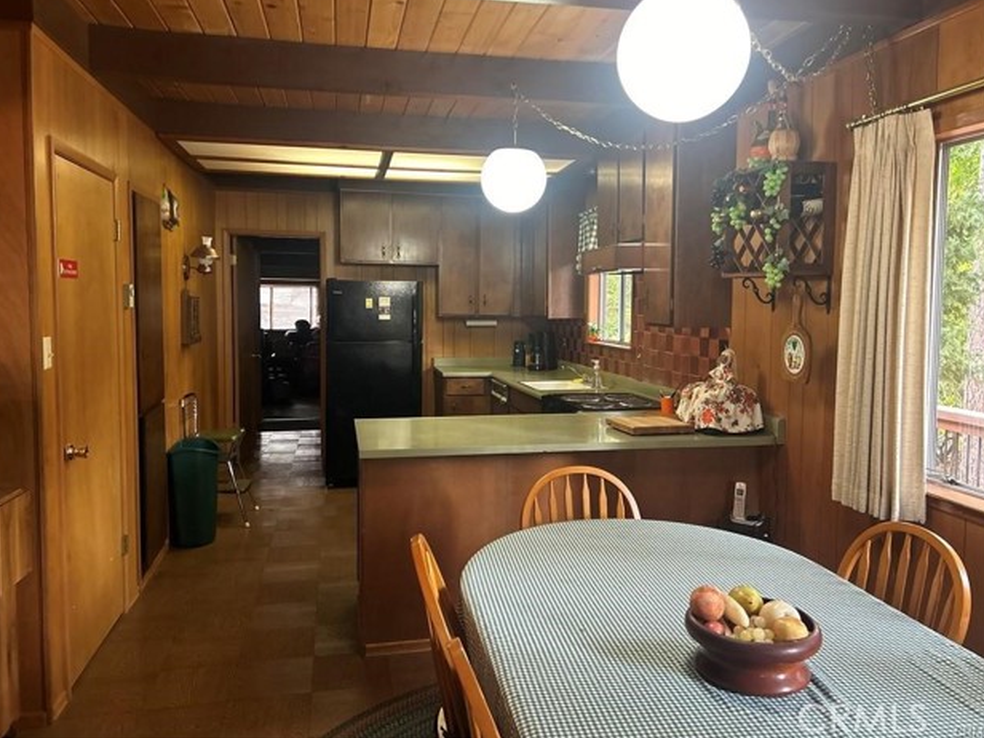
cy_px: 358
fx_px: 768
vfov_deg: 51.3
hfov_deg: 65.3
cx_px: 494
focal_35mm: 27
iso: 320
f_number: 1.5
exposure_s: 1/60
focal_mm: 5.7
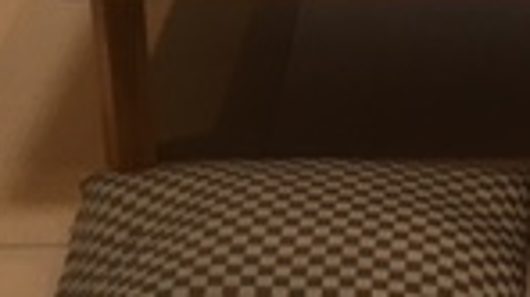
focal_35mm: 137
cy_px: -329
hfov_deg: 15.5
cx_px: 462
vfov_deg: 8.3
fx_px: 1924
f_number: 2.2
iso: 32
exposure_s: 1/30
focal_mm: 4.15
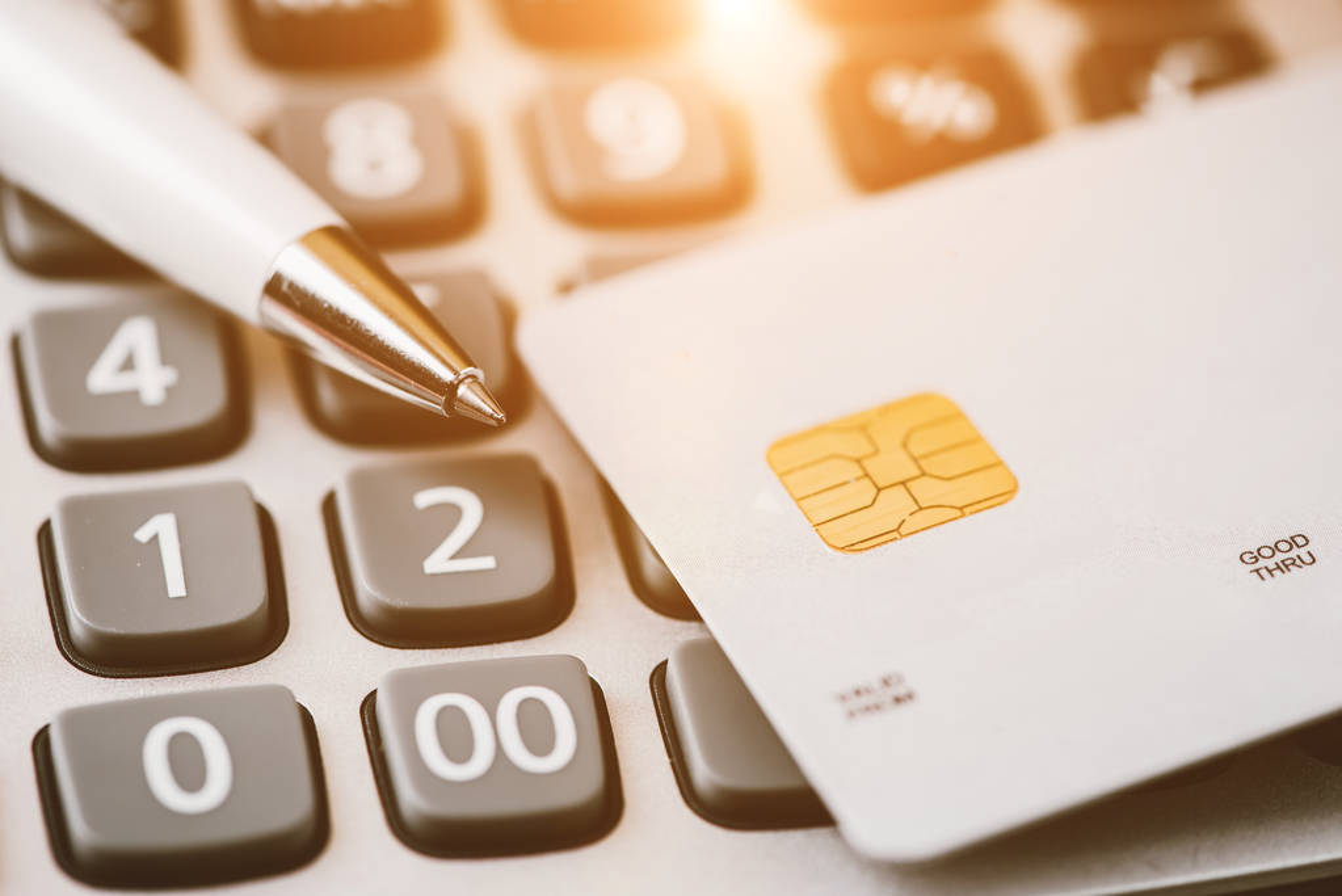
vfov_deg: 13.1
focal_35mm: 105
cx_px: 671
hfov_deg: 19.4
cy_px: 448
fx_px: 3916
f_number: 5.6
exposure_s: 1/160
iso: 100
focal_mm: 105
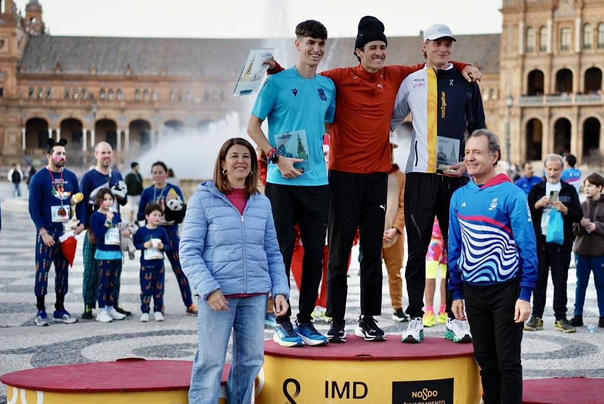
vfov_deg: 19.8
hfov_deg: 29.2
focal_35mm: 69
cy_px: 229
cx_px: 352
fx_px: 1158
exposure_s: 1/160
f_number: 2
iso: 200
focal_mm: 55
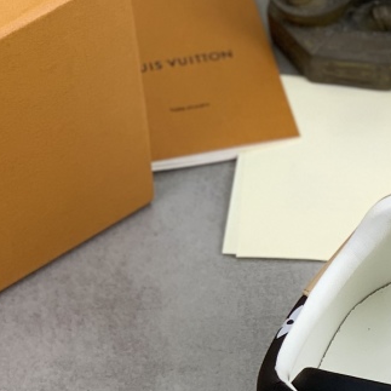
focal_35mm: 205
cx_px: 507
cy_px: 521
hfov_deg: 8.4
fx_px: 2620
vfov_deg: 8.4
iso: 16
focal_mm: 6
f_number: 2.4
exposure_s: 1/113
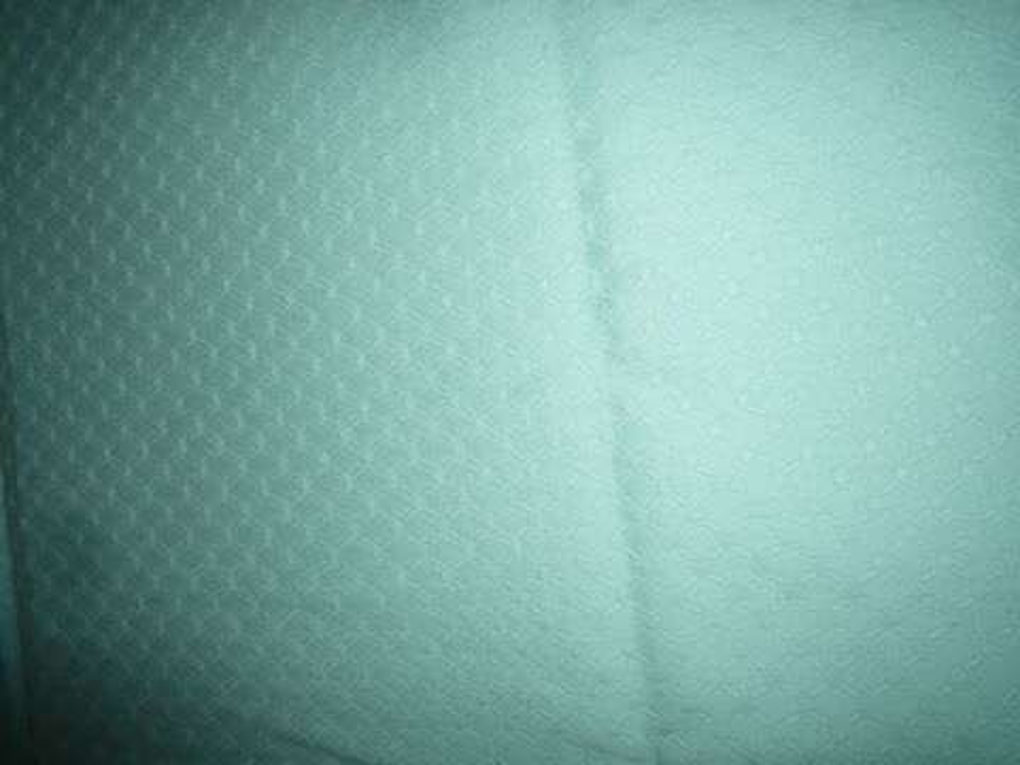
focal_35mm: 25
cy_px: 382
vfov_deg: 54.9
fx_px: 737
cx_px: 510
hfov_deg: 69.4
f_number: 2.8
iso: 100
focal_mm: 4.4
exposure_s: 1/30
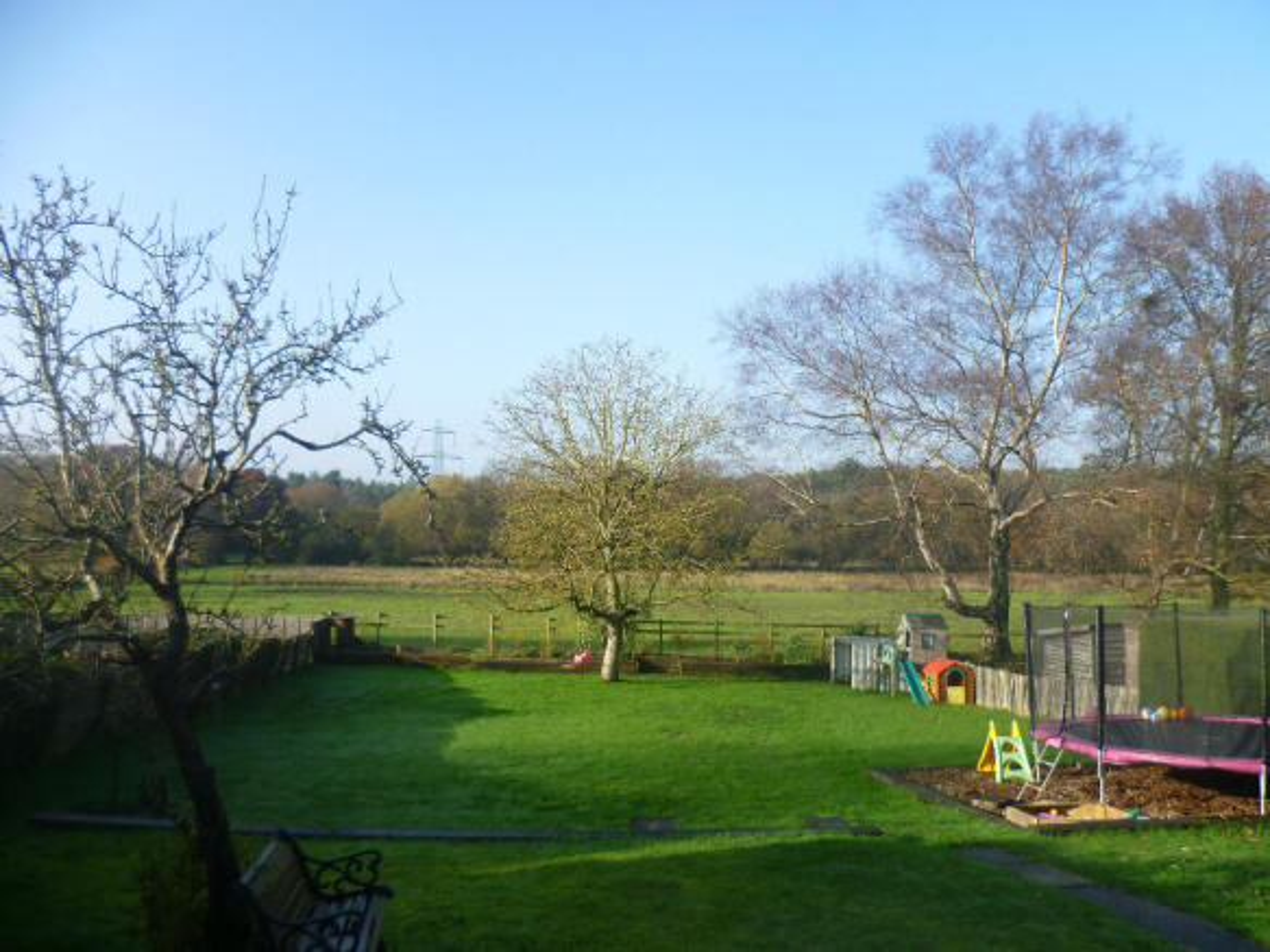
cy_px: 476
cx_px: 635
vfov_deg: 49.7
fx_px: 1027
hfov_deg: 63.5
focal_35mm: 28
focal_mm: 5
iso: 80
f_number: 2.8
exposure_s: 1/400
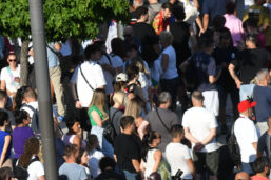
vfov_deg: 1.9
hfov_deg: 2.8
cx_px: -213
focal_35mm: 737
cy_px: 202
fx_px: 5544
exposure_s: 1/6400
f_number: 5.6
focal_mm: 185
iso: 800
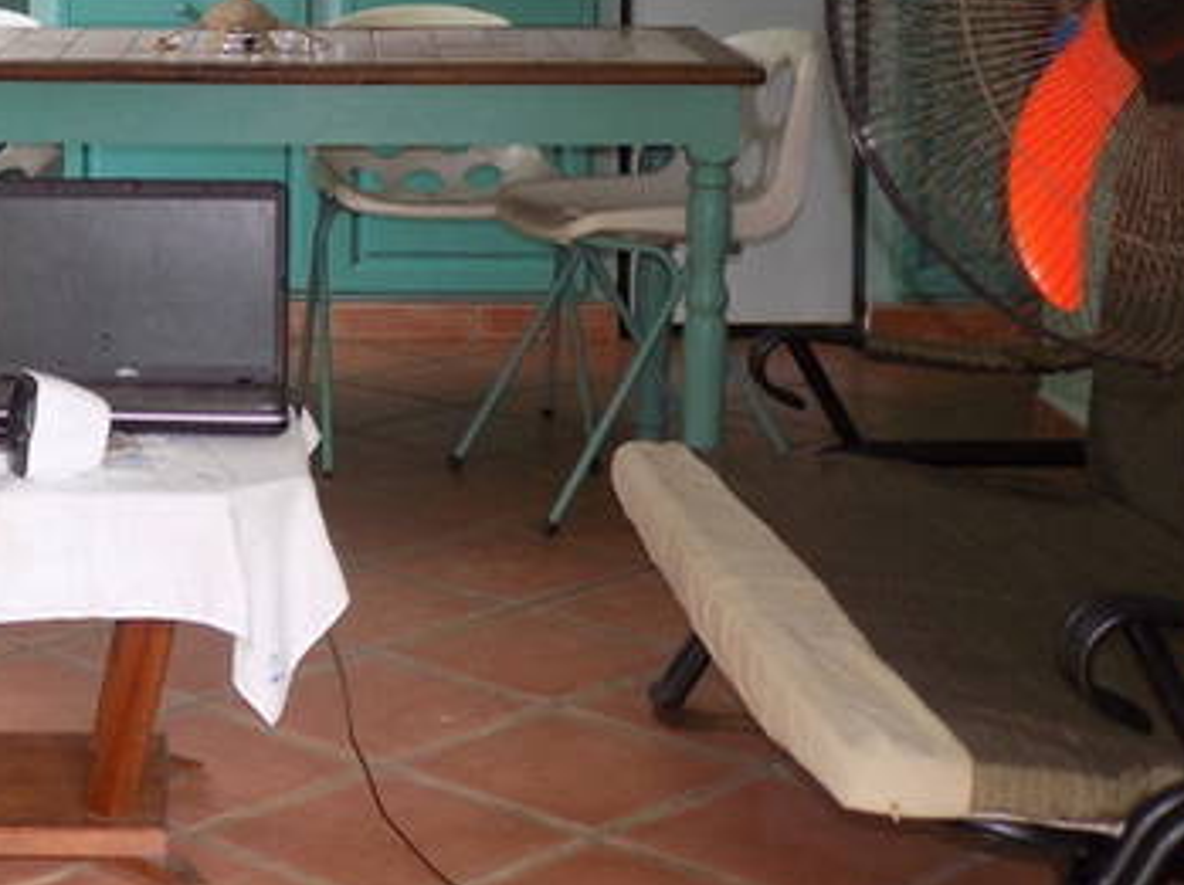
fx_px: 2631
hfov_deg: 24.5
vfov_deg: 18.7
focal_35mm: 77
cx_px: 71
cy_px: 58
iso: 140
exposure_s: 1/30
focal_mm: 6.1
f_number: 3.4
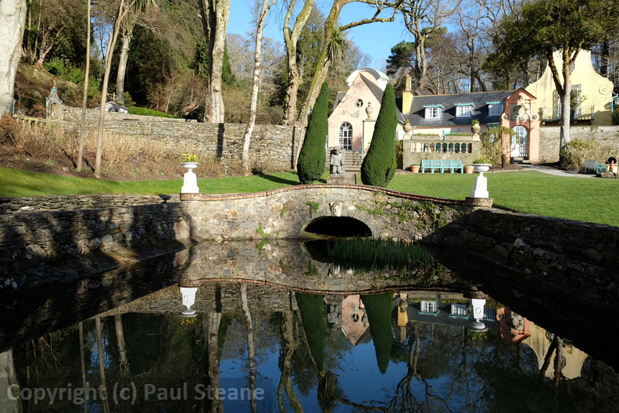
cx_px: 310
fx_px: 499
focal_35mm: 29
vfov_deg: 45.0
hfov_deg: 63.7
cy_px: 206
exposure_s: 1/300
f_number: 5.6
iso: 200
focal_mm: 19.6
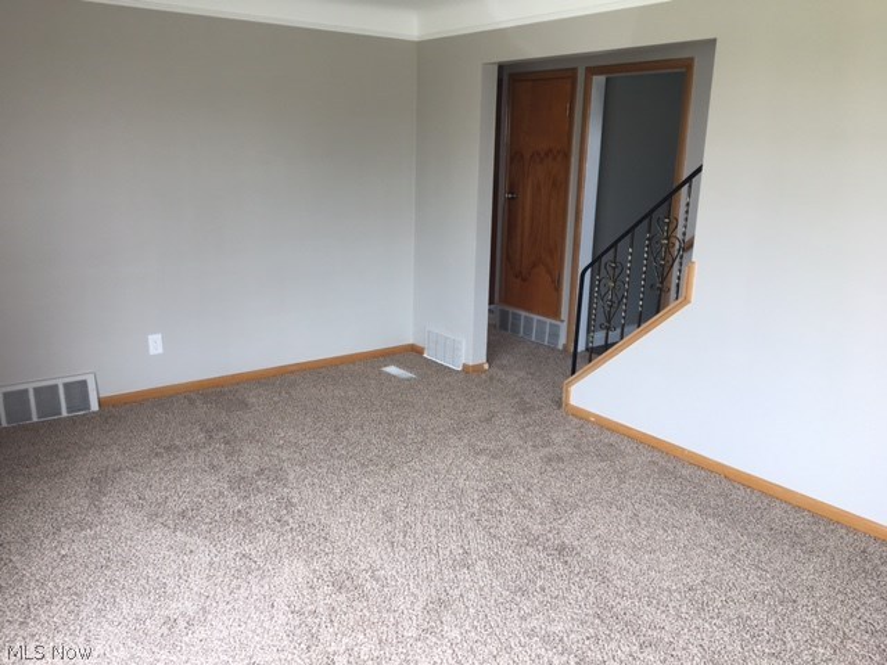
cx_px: 444
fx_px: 743
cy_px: 332
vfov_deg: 48.2
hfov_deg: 61.7
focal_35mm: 29
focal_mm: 4.15
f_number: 2.2
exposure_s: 1/60
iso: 25
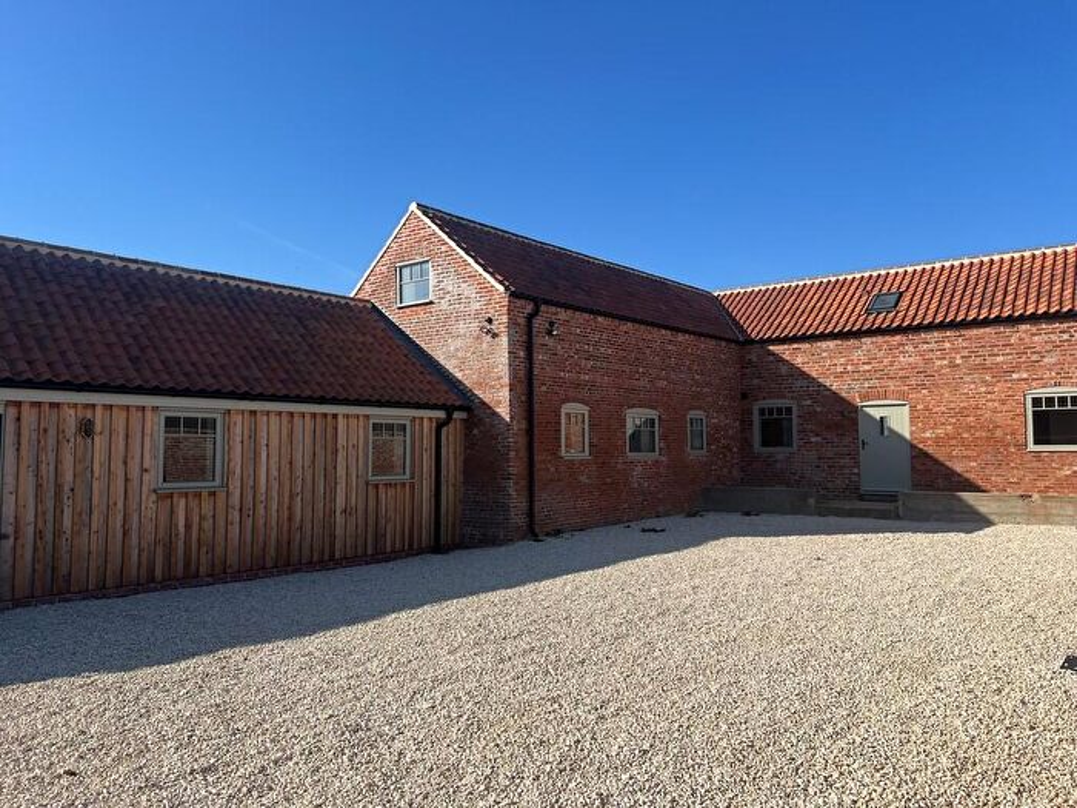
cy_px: 404
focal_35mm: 26
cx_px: 538
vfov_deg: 53.1
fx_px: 809
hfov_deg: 67.3
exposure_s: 1/4630
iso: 50
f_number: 1.5
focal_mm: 5.7
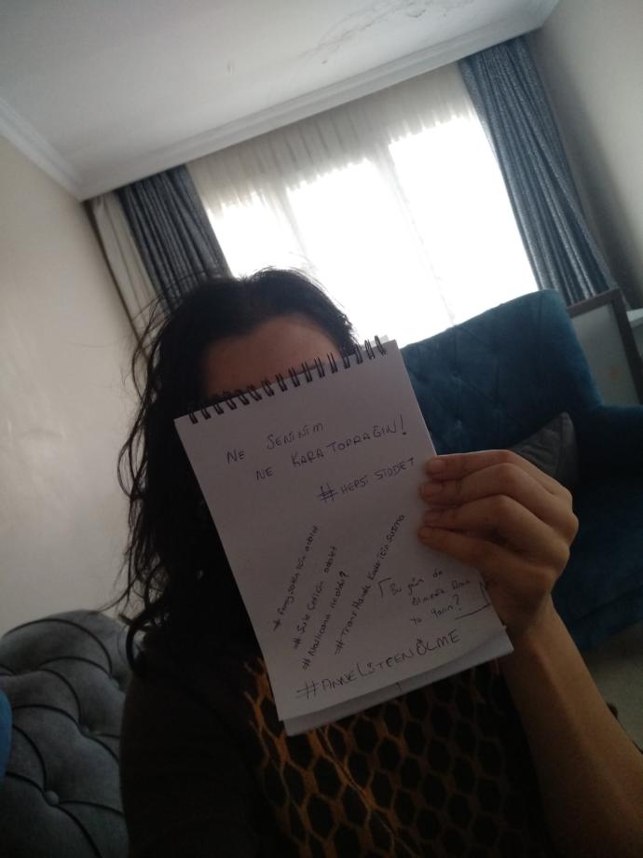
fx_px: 545
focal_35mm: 22
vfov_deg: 76.4
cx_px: 322
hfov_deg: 61.1
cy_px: 429
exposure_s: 1/33
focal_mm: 3.81
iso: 500
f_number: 2.2
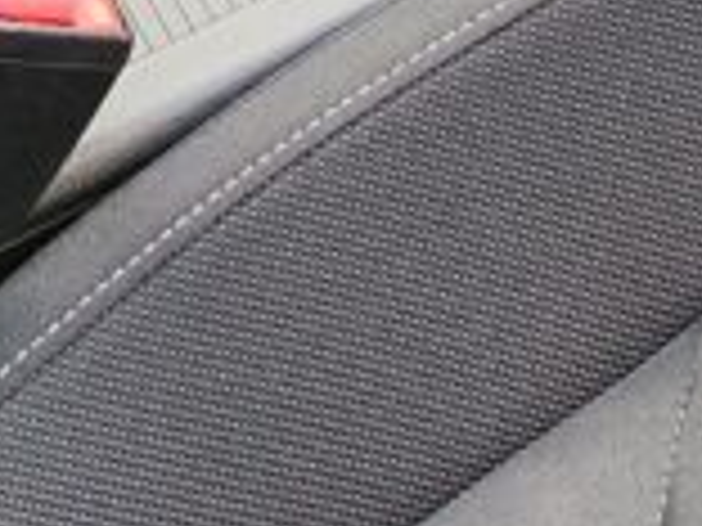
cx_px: 490
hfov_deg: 11.2
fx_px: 3589
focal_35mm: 177
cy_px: -1457
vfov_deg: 6.8
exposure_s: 1/100
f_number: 1.69
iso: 101
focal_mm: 7.01
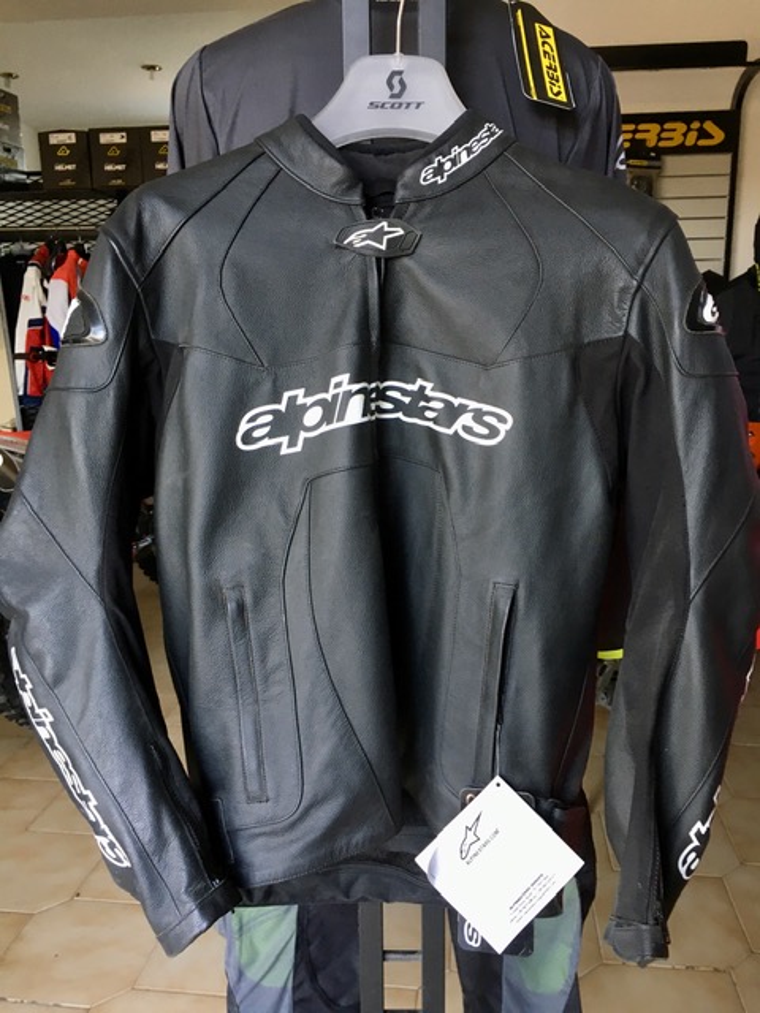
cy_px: 506
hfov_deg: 48.2
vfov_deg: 61.7
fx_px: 849
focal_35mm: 29
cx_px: 380
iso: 100
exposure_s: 1/33
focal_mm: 4.15
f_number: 2.2
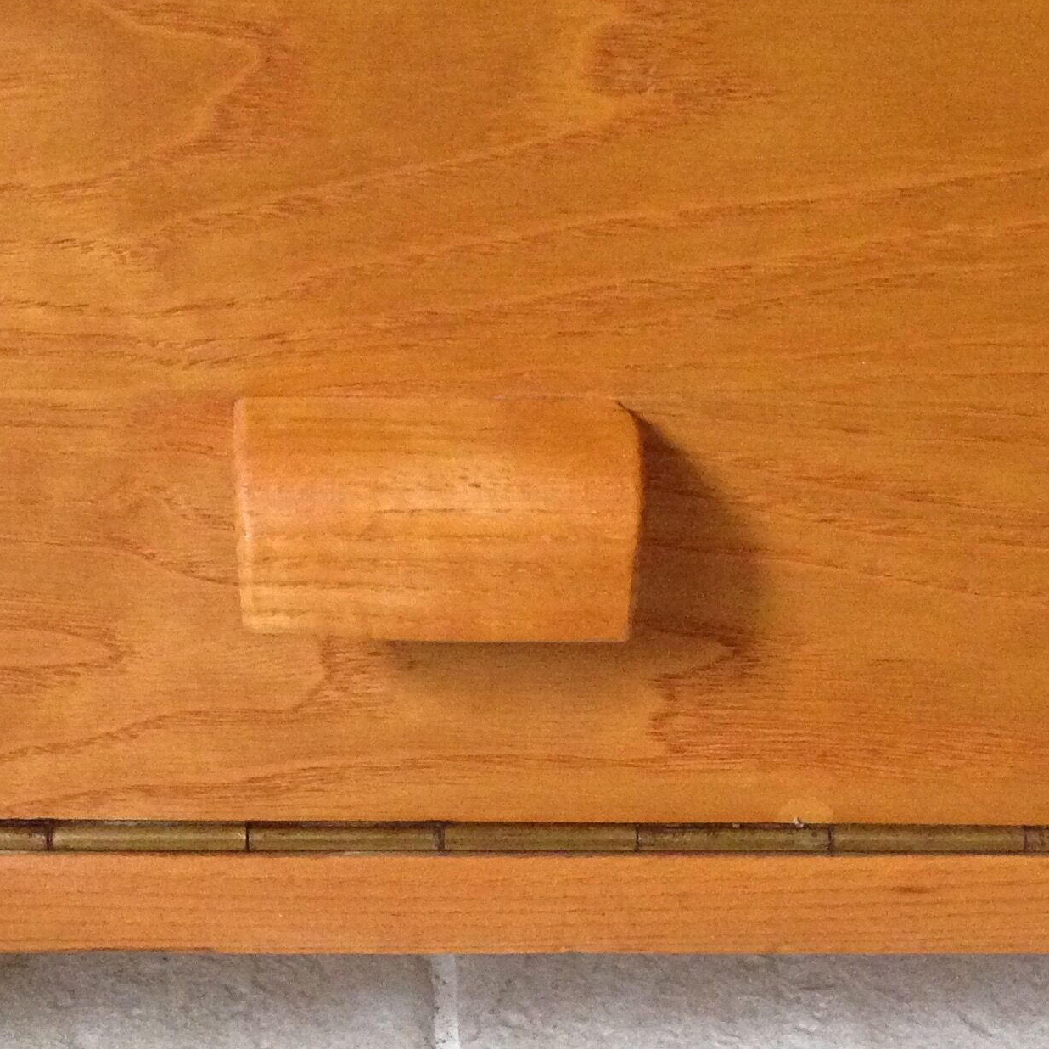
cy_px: 776
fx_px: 2640
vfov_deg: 22.3
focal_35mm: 77
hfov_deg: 22.4
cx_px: 409
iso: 400
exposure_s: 1/20
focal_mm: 4.12
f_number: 2.4
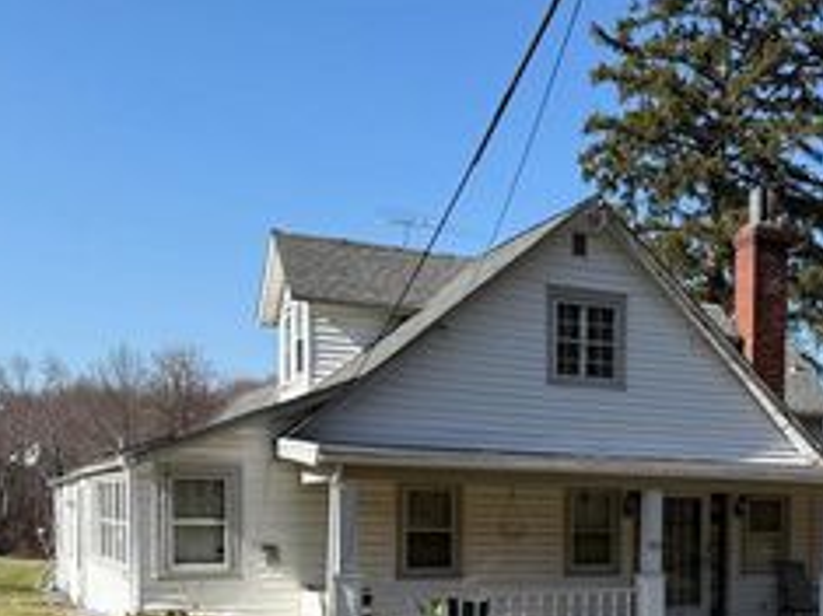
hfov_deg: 36.2
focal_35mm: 51
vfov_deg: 27.4
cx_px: 662
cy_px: 565
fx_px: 1212
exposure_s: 1/3021
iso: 80
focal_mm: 6.76
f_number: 1.78
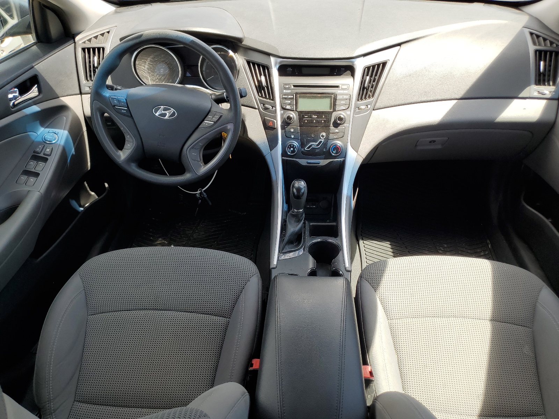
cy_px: 210
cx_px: 280
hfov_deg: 67.3
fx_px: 420
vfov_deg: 53.1
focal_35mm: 26
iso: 50
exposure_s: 1/400
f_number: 1.5
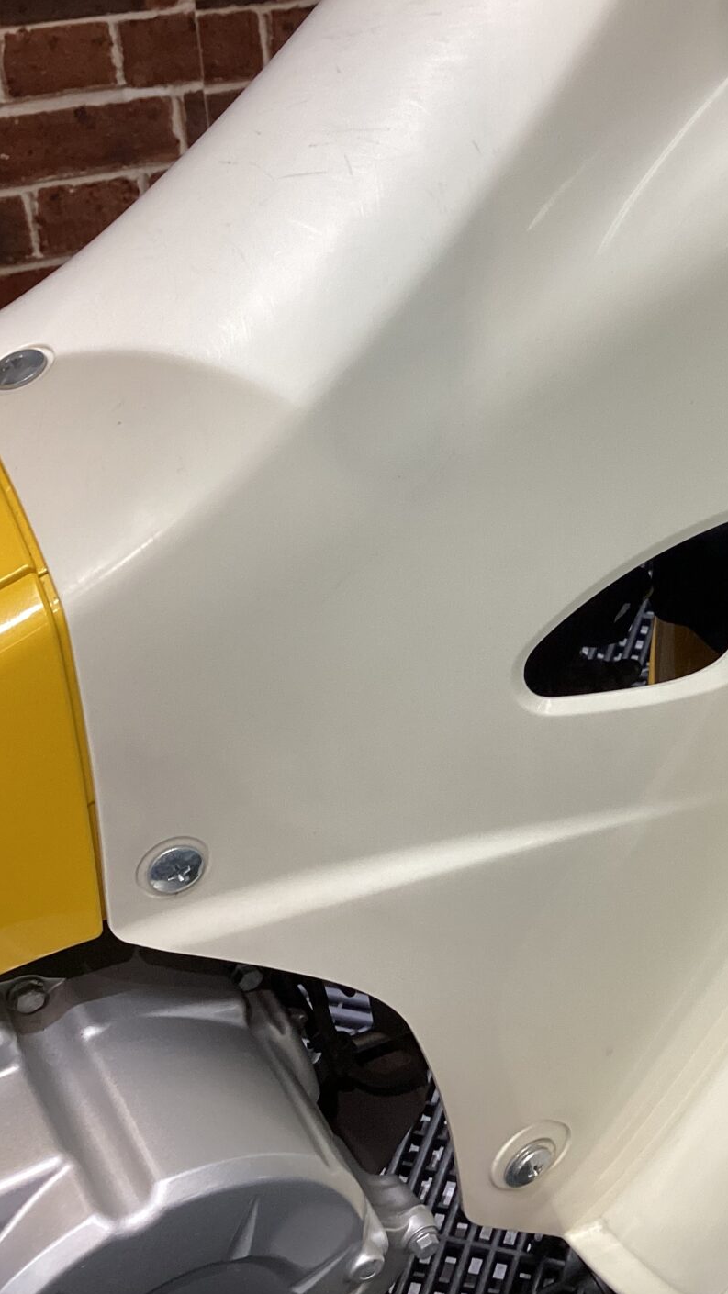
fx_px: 1579
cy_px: 645
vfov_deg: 44.6
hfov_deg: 25.2
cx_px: 660
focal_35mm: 46
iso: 100
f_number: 2.4
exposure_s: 1/50
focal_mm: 3.3
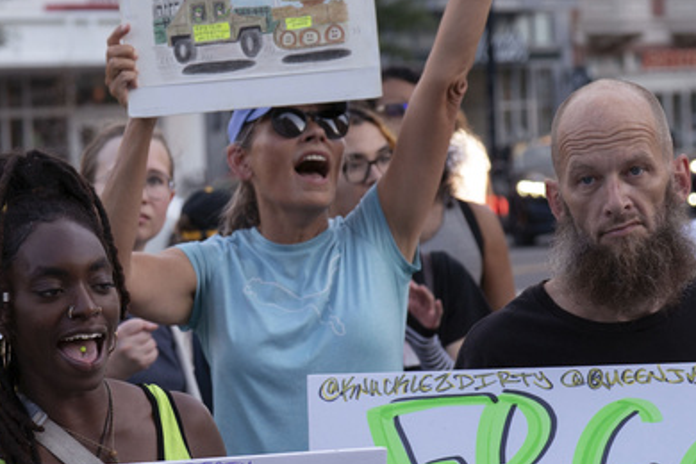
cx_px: 104
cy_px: 270
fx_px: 3557
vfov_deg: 7.5
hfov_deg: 11.1
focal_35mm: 184
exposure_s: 1/250
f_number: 5
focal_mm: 70
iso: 200
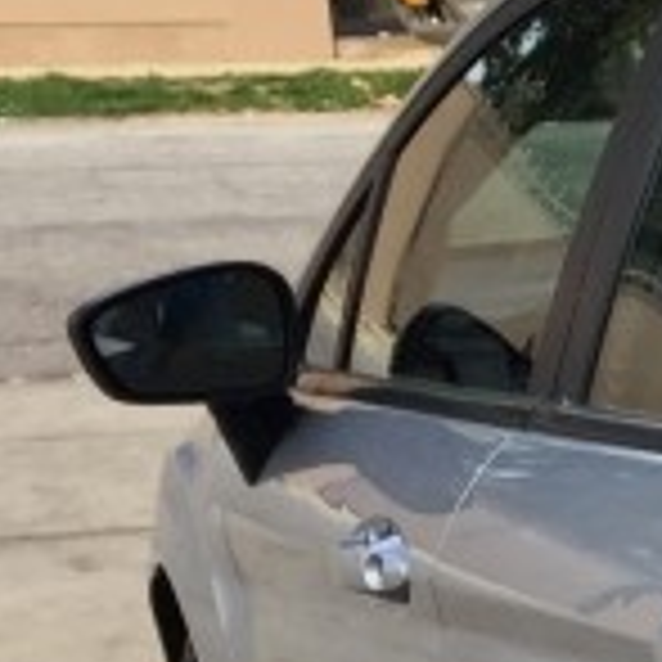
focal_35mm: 178
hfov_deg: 8.6
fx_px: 3851
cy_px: 874
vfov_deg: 9.6
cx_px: 1797
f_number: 2.2
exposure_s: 1/648
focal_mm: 4.15
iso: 32
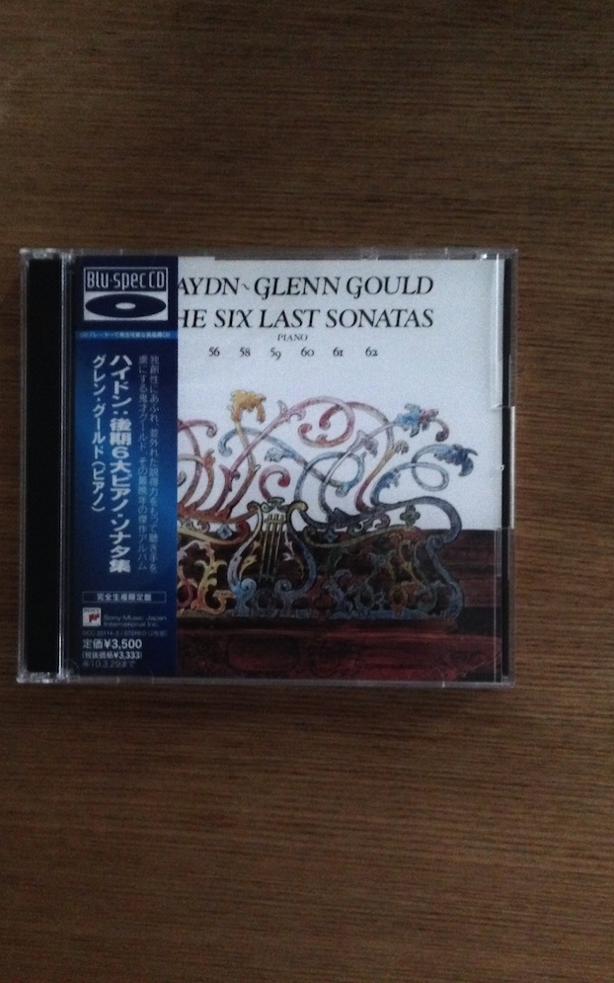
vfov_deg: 54.0
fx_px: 964
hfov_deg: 35.3
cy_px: 478
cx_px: 291
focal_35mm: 36
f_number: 2.4
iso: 800
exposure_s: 1/15
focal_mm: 4.12
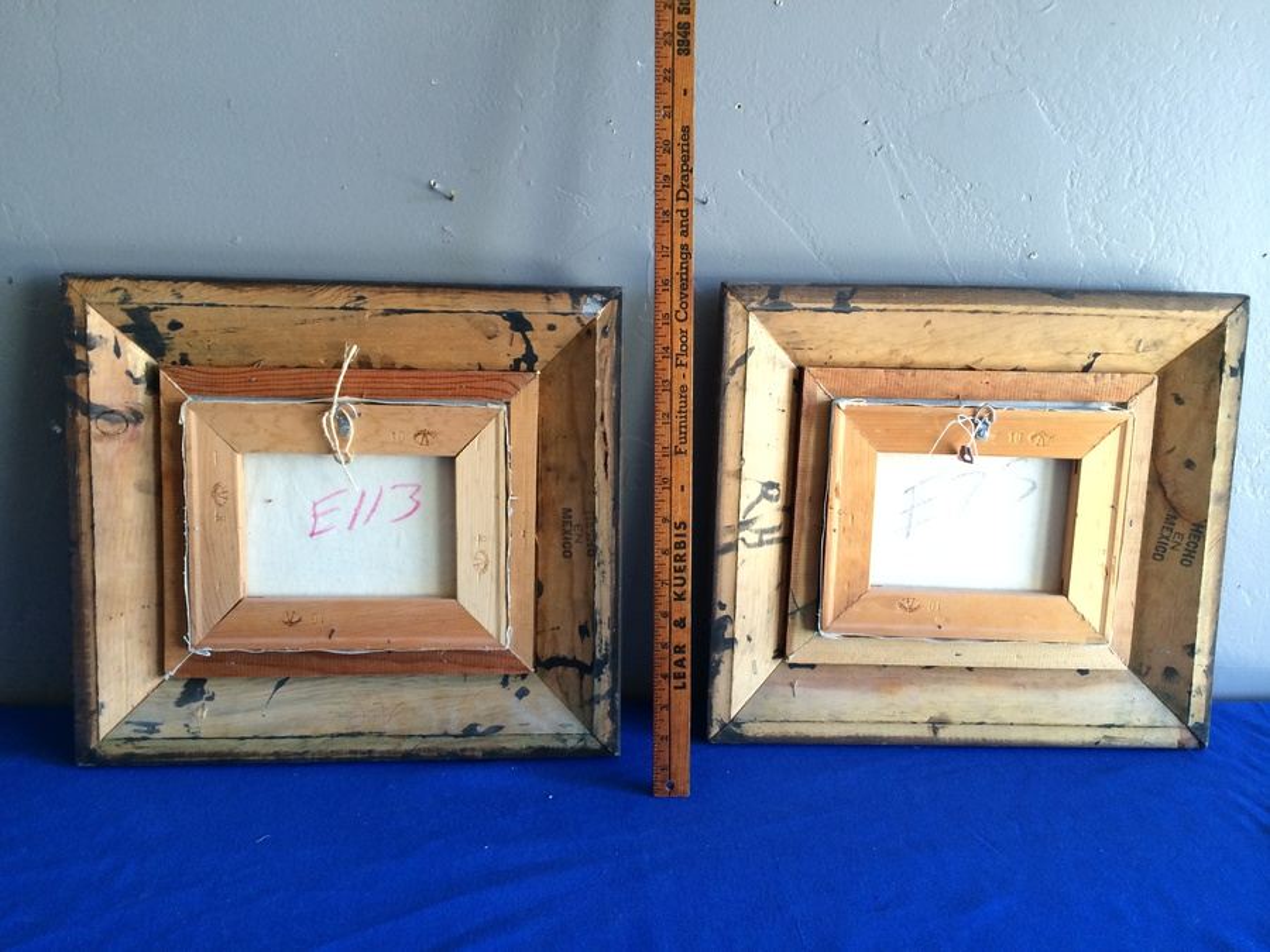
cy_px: 476
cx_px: 635
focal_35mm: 30
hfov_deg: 60.0
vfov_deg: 46.8
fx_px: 1101
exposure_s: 1/30
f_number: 2.2
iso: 80
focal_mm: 4.12
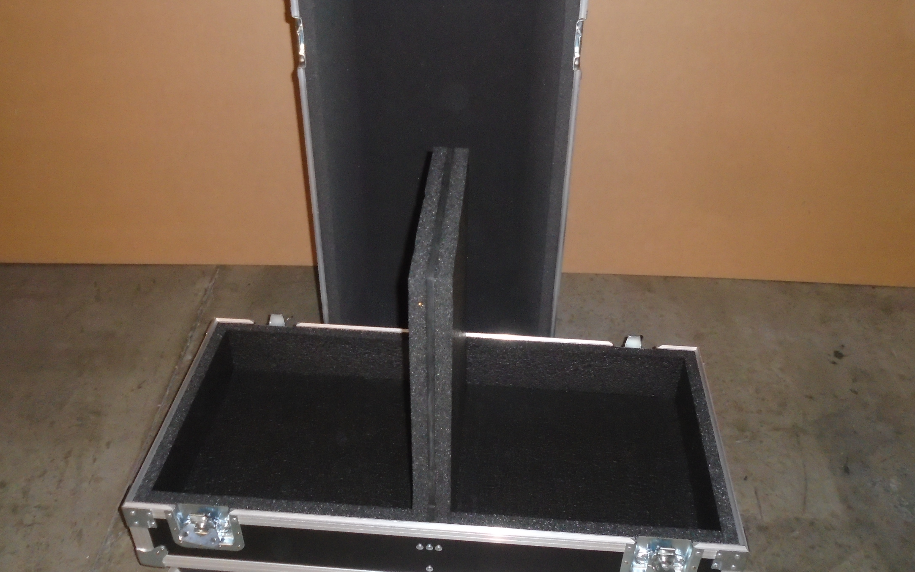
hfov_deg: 58.1
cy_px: 273
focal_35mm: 33
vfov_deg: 38.3
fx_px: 823
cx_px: 459
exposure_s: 1/30
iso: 400
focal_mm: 4.6
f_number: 3.2
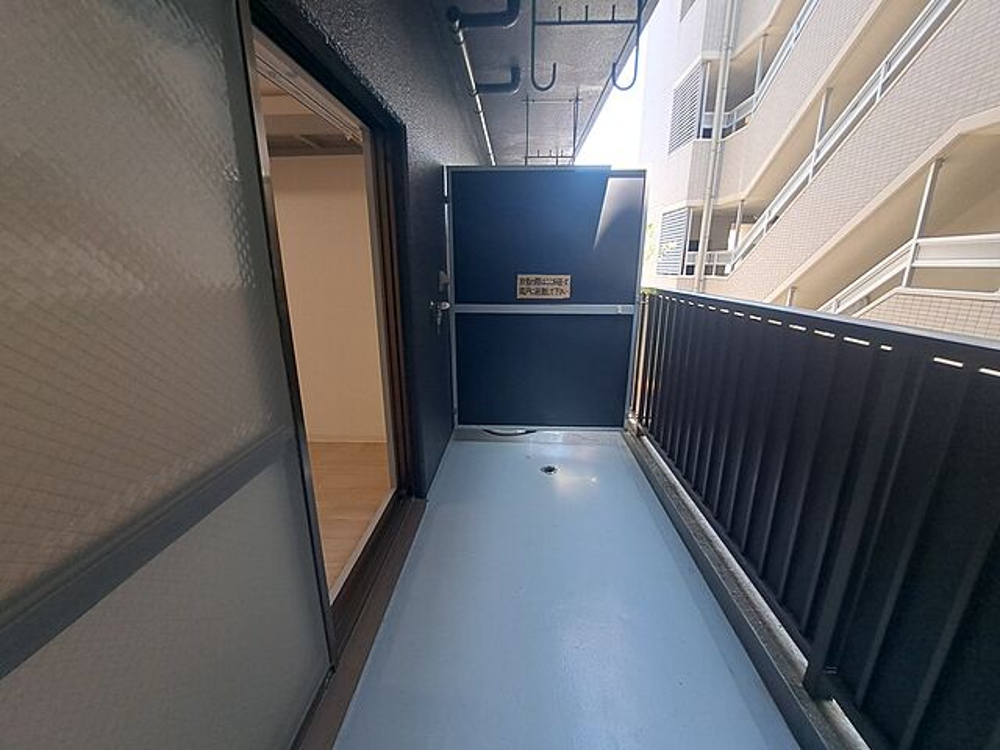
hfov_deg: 106.2
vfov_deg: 89.9
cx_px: 500
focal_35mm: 13
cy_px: 375
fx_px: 376
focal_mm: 1.74
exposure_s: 1/50
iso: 50
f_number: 2.2
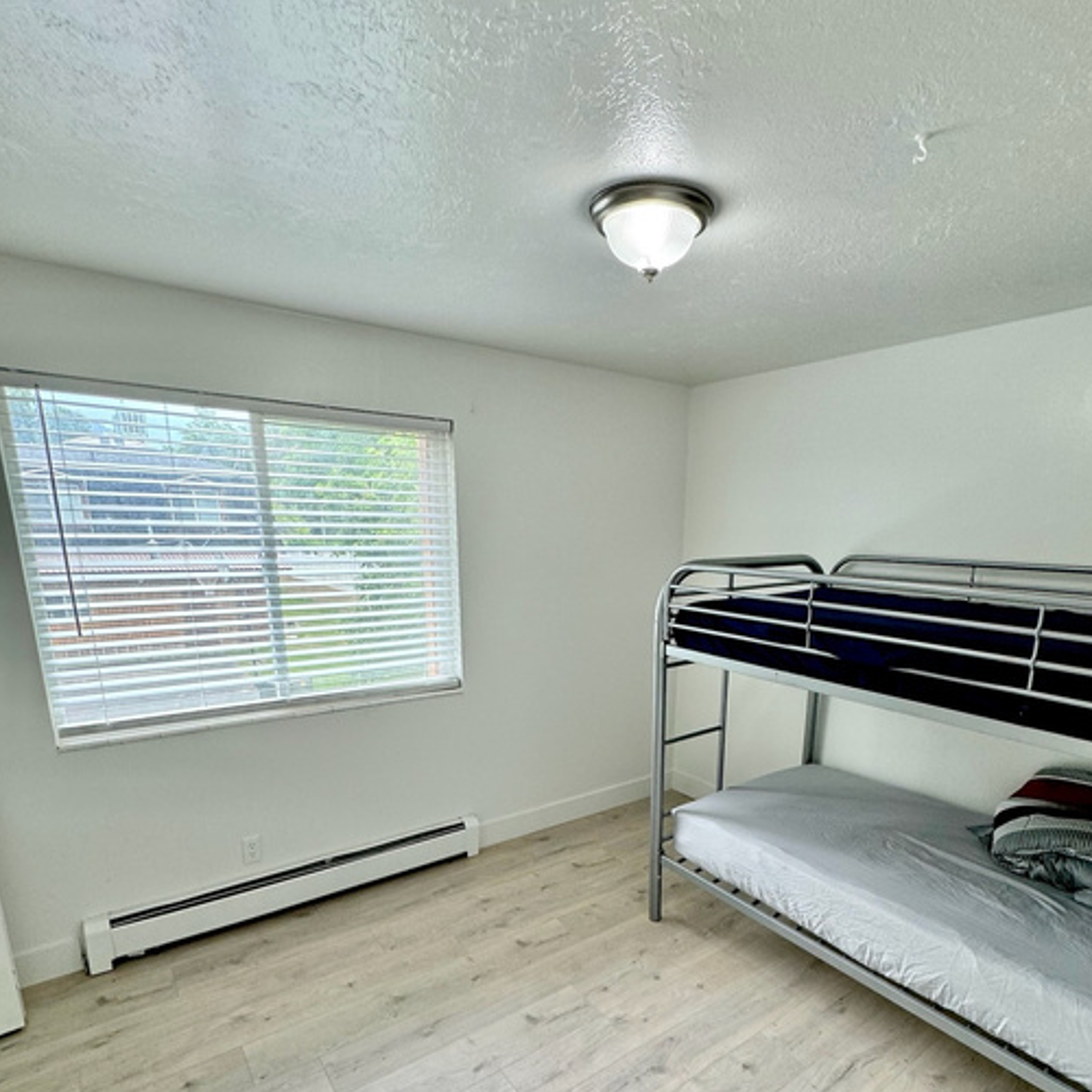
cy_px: 692
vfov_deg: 76.1
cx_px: 609
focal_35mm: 19
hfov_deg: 77.4
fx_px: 678
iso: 100
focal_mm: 2.22
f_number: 2.2
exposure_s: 1/99
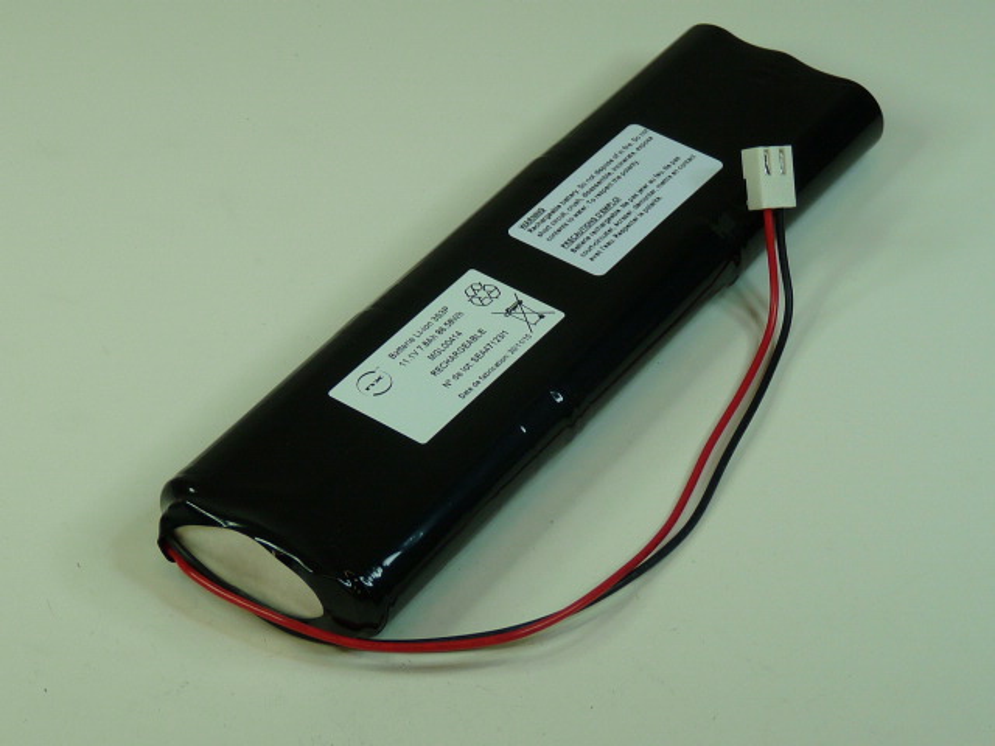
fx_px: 3277
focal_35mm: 114
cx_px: 498
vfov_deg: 13.0
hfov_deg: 17.3
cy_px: 373
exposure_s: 1/60
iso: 100
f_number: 3.4
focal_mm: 11.5
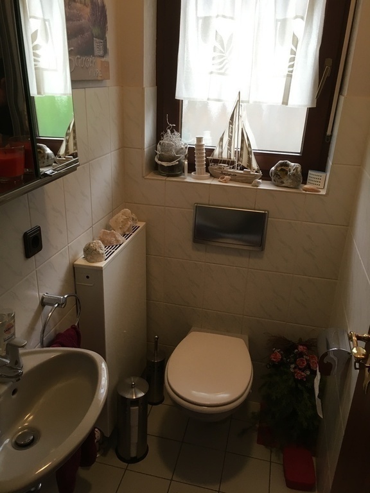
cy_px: 246
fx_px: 413
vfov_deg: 61.7
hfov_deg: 48.2
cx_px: 185
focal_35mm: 29
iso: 100
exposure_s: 1/33
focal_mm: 4.15
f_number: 2.2
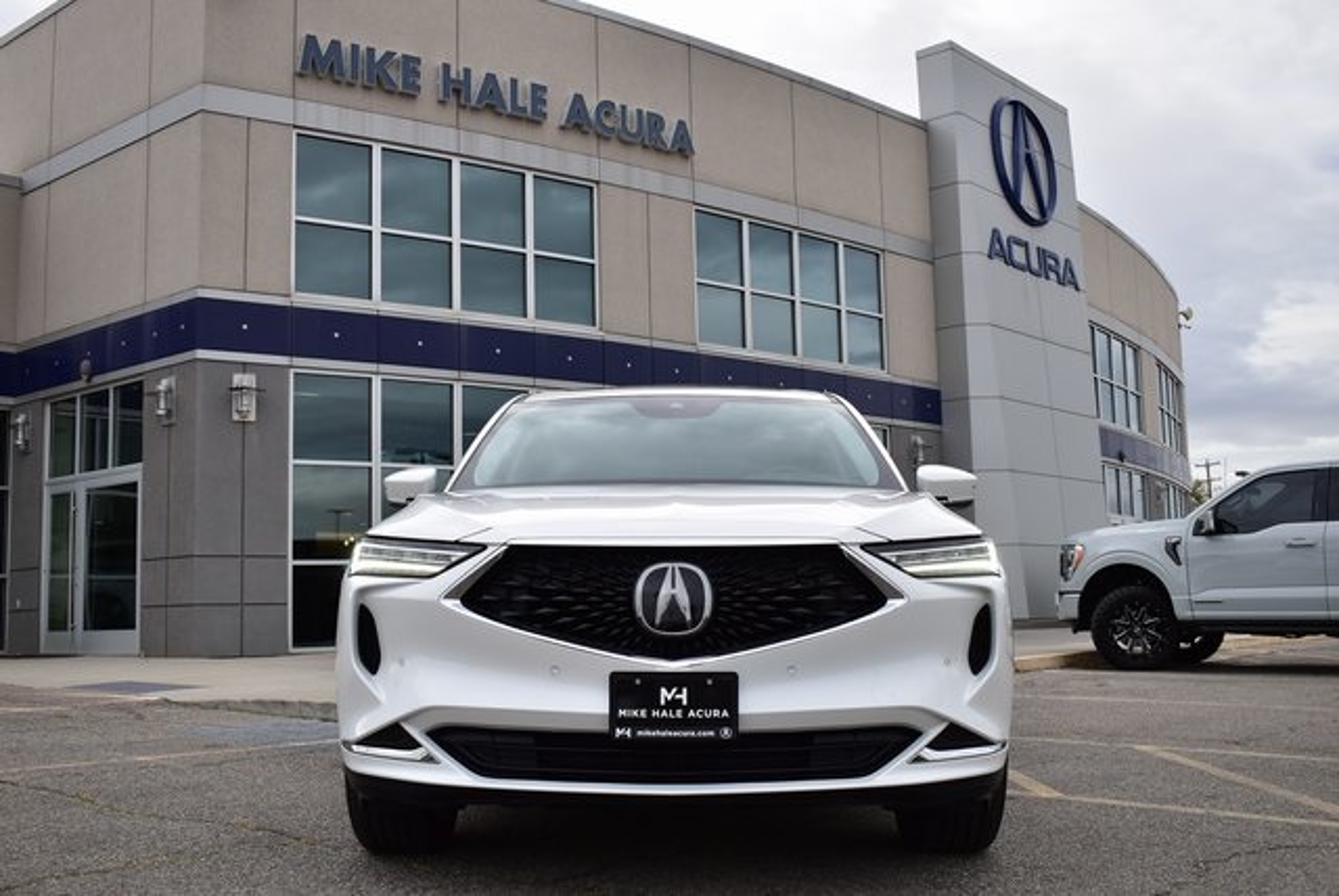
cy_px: 448
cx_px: 670
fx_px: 1396
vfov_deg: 35.6
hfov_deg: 51.2
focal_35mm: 38
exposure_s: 1/160
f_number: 6.3
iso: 100
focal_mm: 25
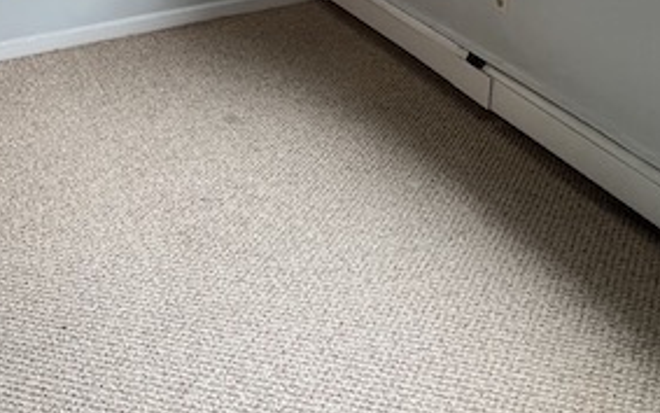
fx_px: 702
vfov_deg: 26.5
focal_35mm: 39
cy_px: -156
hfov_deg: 48.9
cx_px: 189
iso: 250
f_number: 1.8
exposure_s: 1/120
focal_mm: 1.57
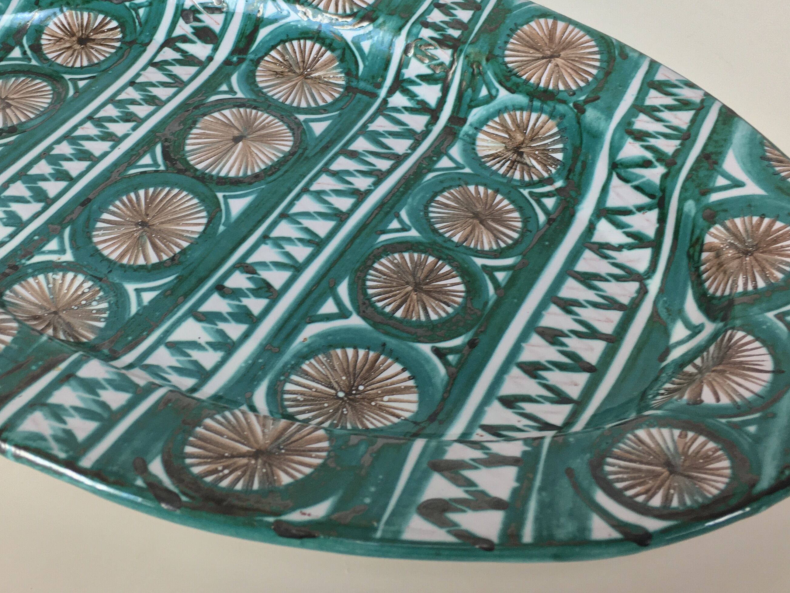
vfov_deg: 31.8
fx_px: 1027
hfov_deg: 41.8
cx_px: 311
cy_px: 172
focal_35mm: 45
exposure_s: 1/33
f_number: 2.2
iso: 40
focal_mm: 4.15
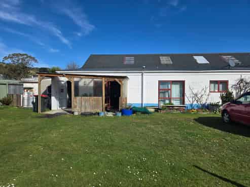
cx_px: 125
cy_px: 94
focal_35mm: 23
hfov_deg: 74.0
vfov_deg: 58.8
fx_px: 166
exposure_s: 1/2921
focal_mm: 5.4
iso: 25
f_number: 1.8
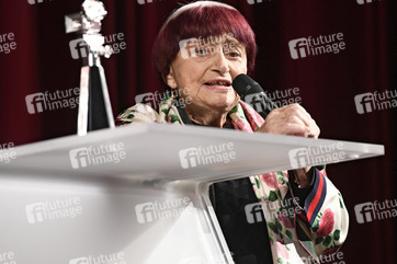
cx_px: 178
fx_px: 2745
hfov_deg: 8.3
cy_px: 128
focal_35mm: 249
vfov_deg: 5.5
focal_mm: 200
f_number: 3.5
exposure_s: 1/400
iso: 3200
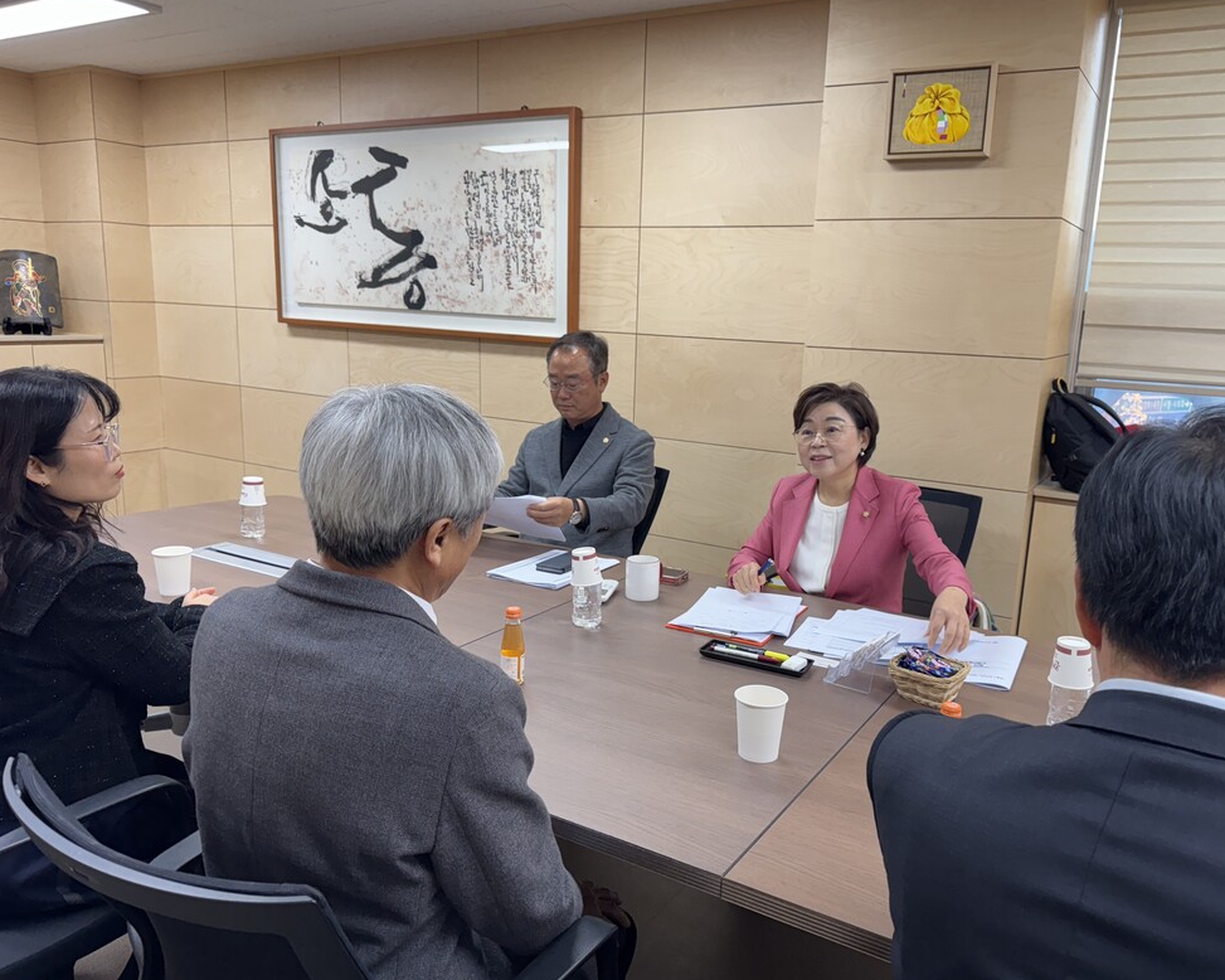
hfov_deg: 66.0
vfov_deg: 54.9
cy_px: 498
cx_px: 653
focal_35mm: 26
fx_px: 942
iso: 125
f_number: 1.78
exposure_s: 1/120
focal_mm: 6.76
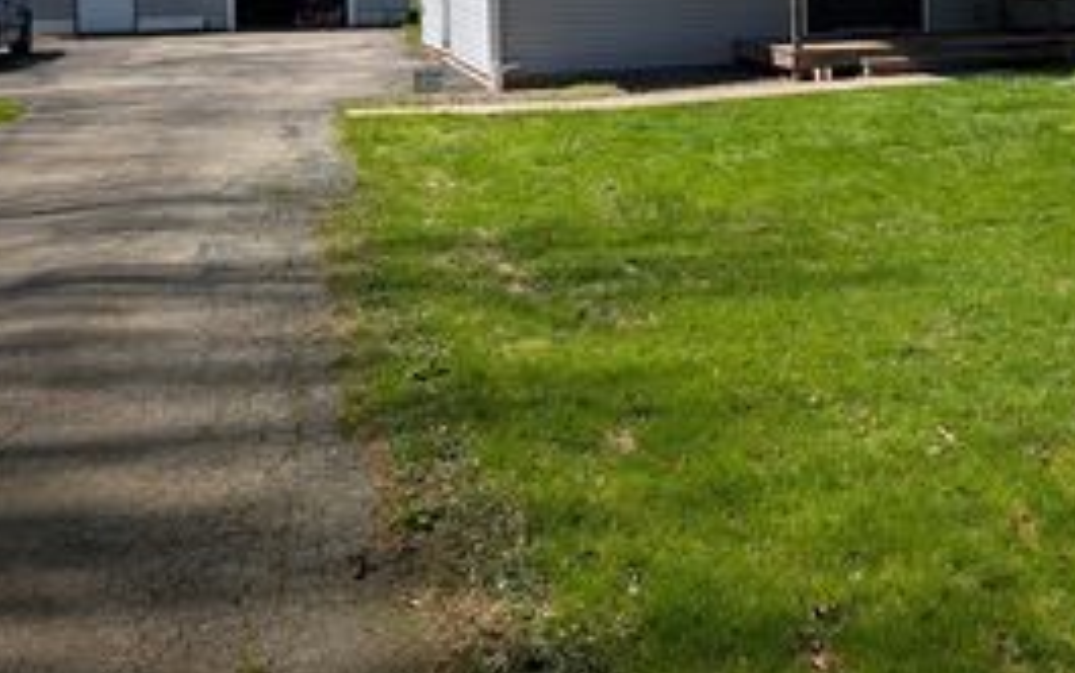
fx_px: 1407
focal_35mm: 48
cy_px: -49
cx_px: 787
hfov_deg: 40.8
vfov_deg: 25.2
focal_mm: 6.9
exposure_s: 1/802
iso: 22
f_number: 1.68
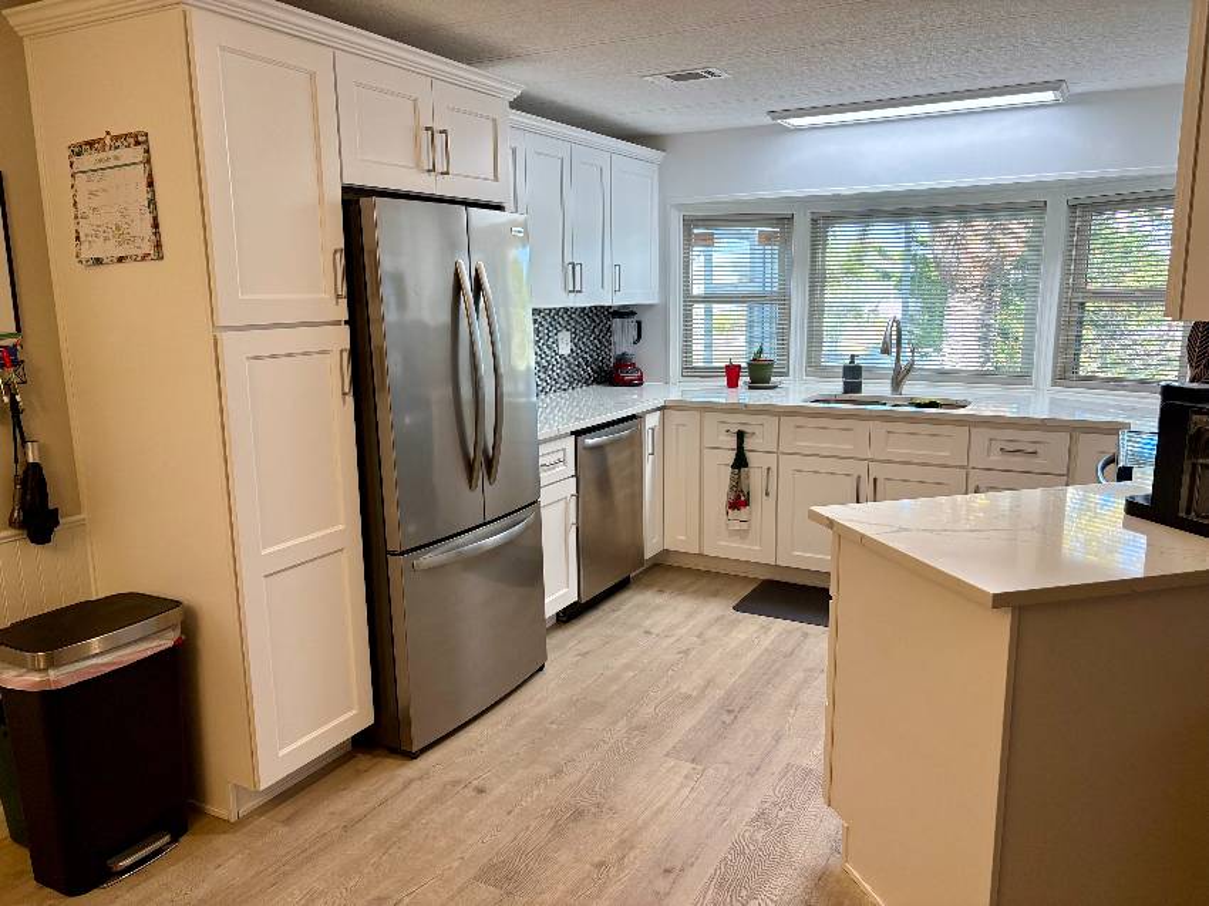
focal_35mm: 26
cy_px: 453
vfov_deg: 53.0
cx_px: 604
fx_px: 908
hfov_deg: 67.3
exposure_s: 1/120
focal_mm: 5.96
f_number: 1.6
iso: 160
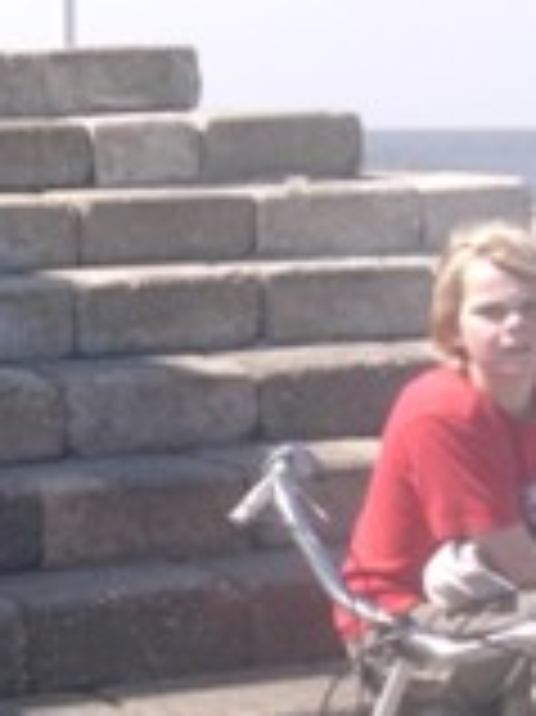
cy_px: 531
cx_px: 59
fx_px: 2626
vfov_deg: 15.5
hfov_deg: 11.6
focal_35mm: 127
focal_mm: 6.7
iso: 70
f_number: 2.9
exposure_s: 1/609
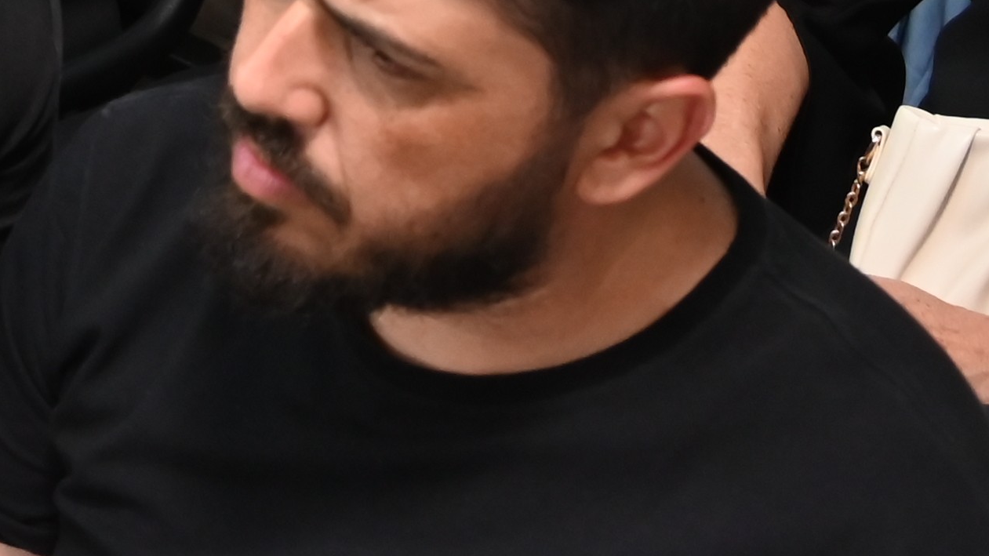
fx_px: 3671
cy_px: -936
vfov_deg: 7.8
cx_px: -568
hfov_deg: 14.2
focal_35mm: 140
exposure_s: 1/125
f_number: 4.2
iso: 1600
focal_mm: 28
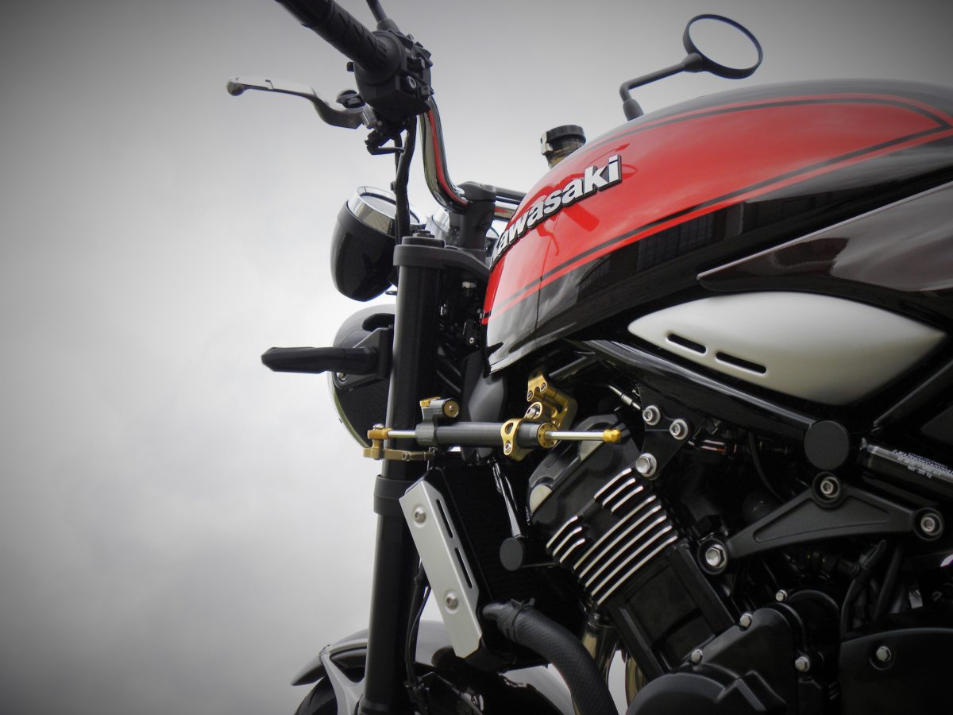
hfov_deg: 41.2
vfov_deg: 31.5
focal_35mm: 46
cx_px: 476
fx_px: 1266
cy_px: 358
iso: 77
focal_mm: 8.2
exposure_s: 1/72.1
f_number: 3.2
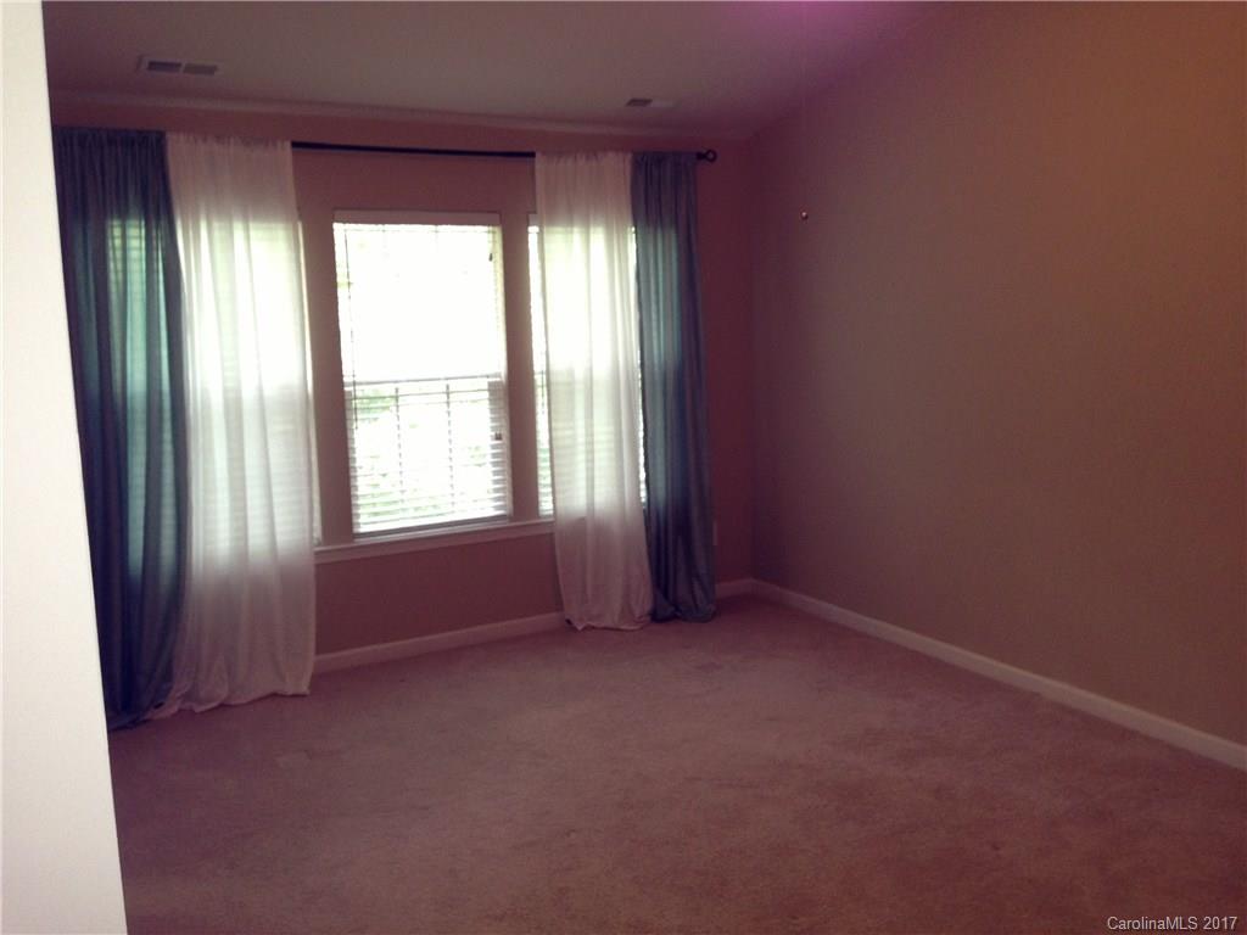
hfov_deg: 55.4
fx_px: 1189
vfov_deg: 42.9
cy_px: 468
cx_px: 624
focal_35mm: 33
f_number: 2.4
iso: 160
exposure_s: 1/20
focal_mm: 4.13
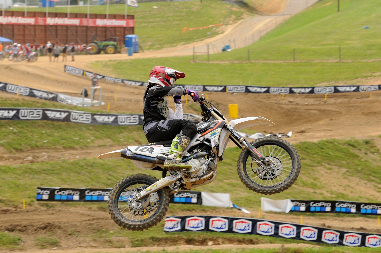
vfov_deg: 8.2
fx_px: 1776
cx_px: 190
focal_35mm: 168
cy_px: 126
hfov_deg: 12.2
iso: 400
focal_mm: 112
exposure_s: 1/1000
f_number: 7.1
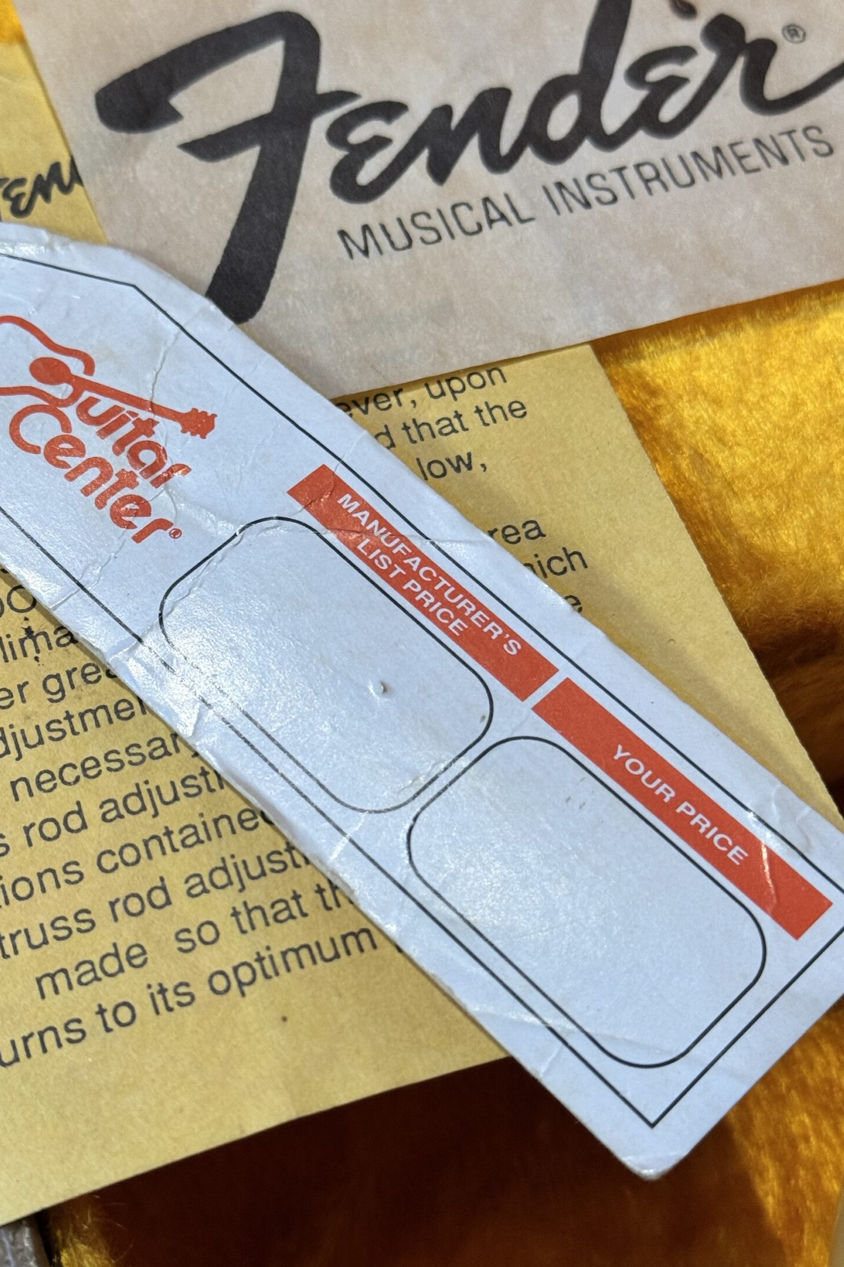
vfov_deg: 33.9
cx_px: 343
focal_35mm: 59
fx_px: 2075
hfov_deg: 23.0
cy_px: 689
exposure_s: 1/73
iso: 100
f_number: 1.78
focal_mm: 6.76
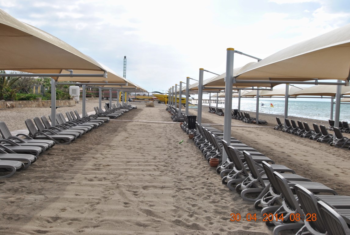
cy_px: 118
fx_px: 350
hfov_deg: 53.1
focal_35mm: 36
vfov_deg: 37.0
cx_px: 175
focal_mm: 24
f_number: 10
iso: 100
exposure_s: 1/200
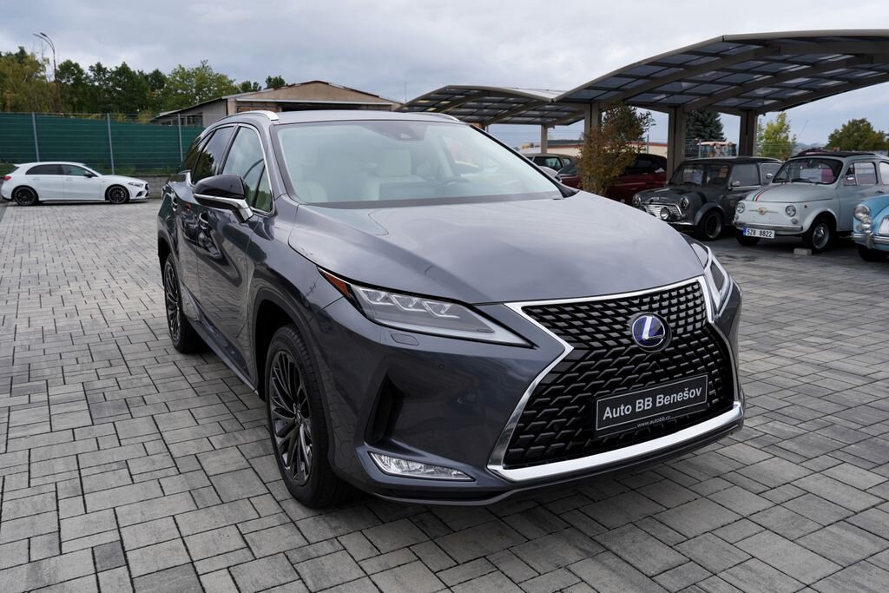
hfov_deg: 61.9
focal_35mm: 30
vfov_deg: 43.6
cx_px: 444
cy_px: 296
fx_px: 741
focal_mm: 30
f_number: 5.6
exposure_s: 1/125
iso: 100
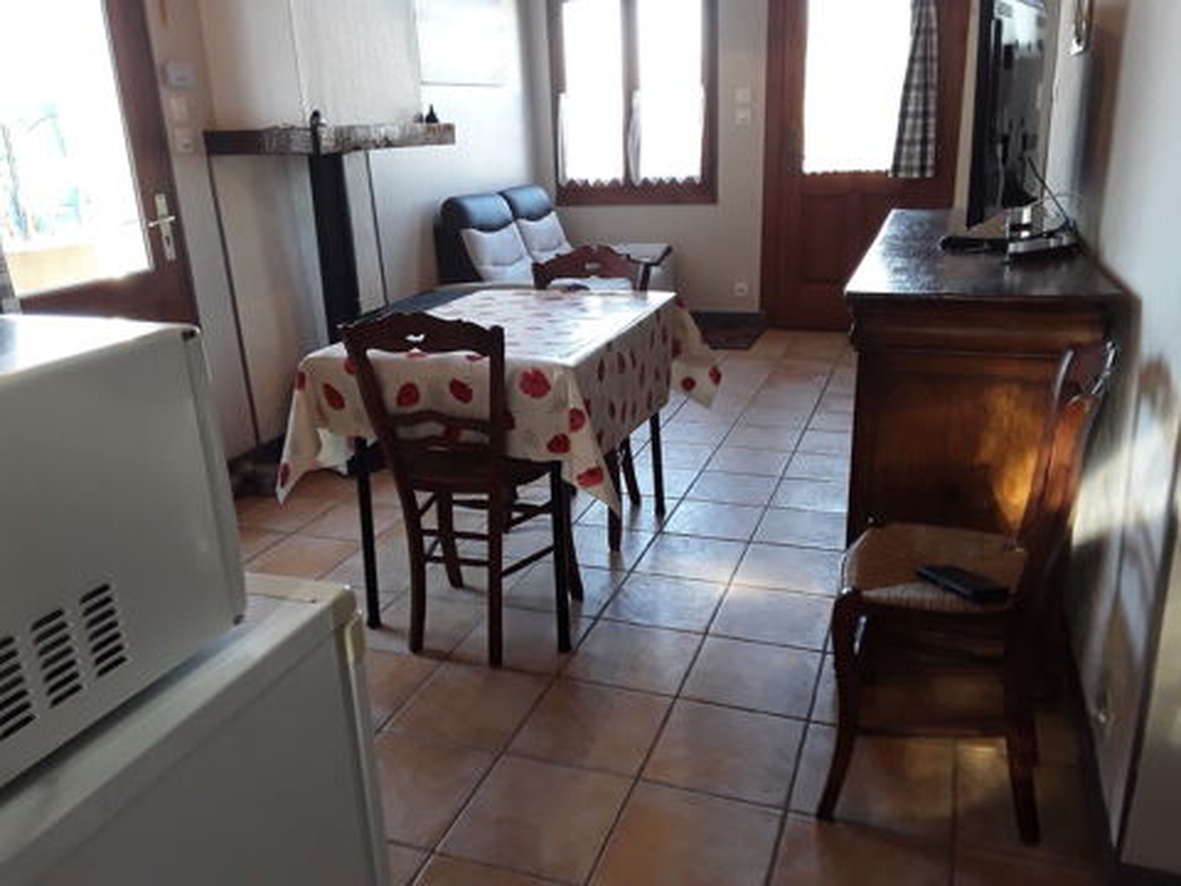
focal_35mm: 27
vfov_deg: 51.4
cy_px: 443
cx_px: 590
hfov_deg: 65.3
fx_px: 921
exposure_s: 1/33
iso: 64
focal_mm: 2.91
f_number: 1.9
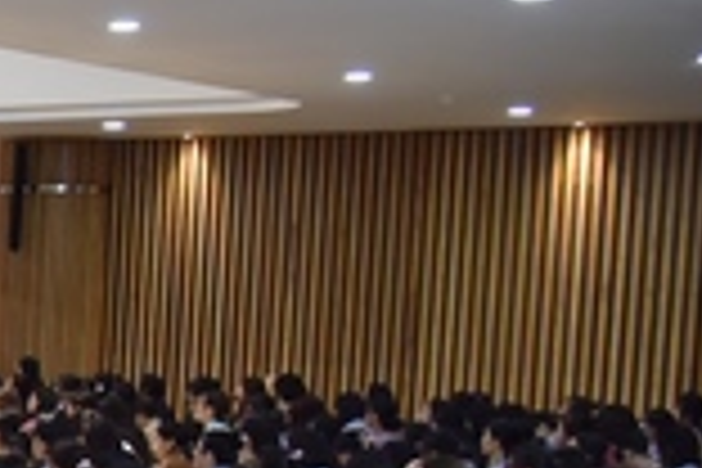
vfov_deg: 13.5
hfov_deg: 15.8
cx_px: -720
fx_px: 1950
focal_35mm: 100
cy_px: 450
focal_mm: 24
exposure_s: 1/125
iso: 1250
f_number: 4.5
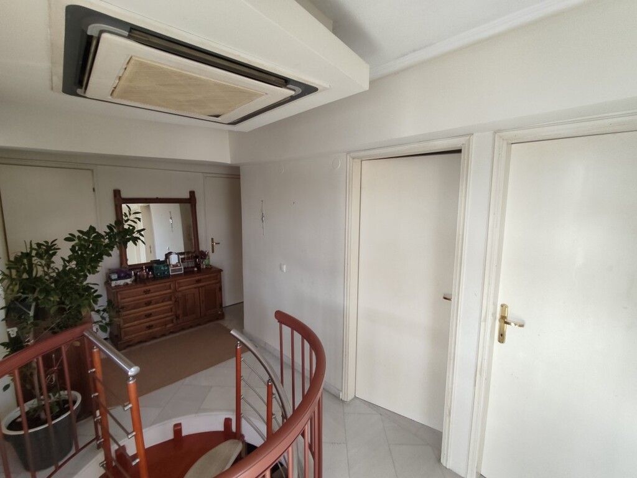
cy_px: 239
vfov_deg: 81.7
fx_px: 276
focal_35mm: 15
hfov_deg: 98.2
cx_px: 318
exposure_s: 1/50
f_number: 2.2
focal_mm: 1.6
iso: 67
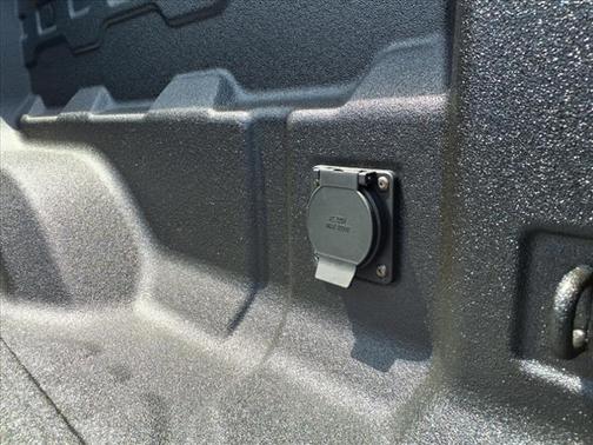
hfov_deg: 65.3
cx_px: 296
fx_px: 463
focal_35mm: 27
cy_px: 222
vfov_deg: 51.4
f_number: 1.9
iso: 40
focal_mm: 3.58
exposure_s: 1/909
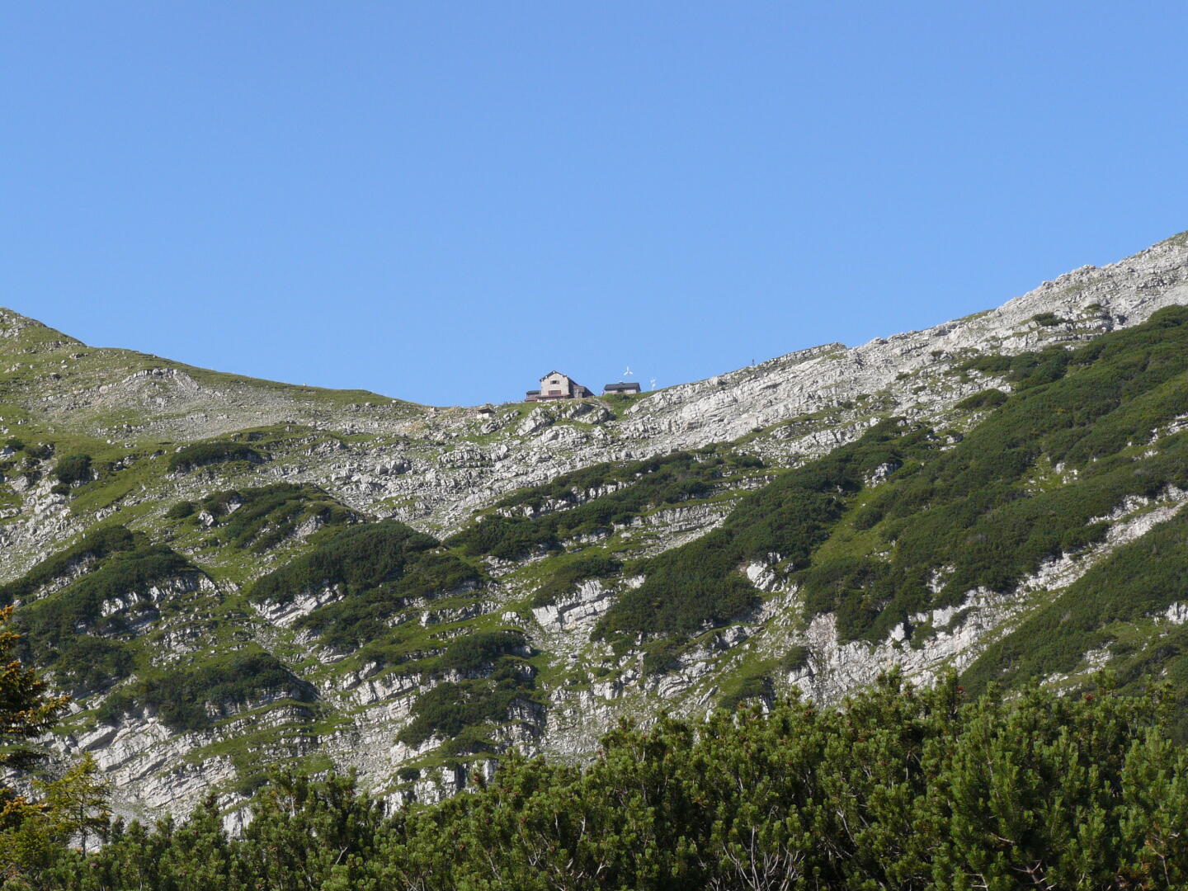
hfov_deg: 16.8
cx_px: 594
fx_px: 4015
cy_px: 446
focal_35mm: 117
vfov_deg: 12.7
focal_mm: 19.5
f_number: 6.3
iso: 100
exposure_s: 1/250
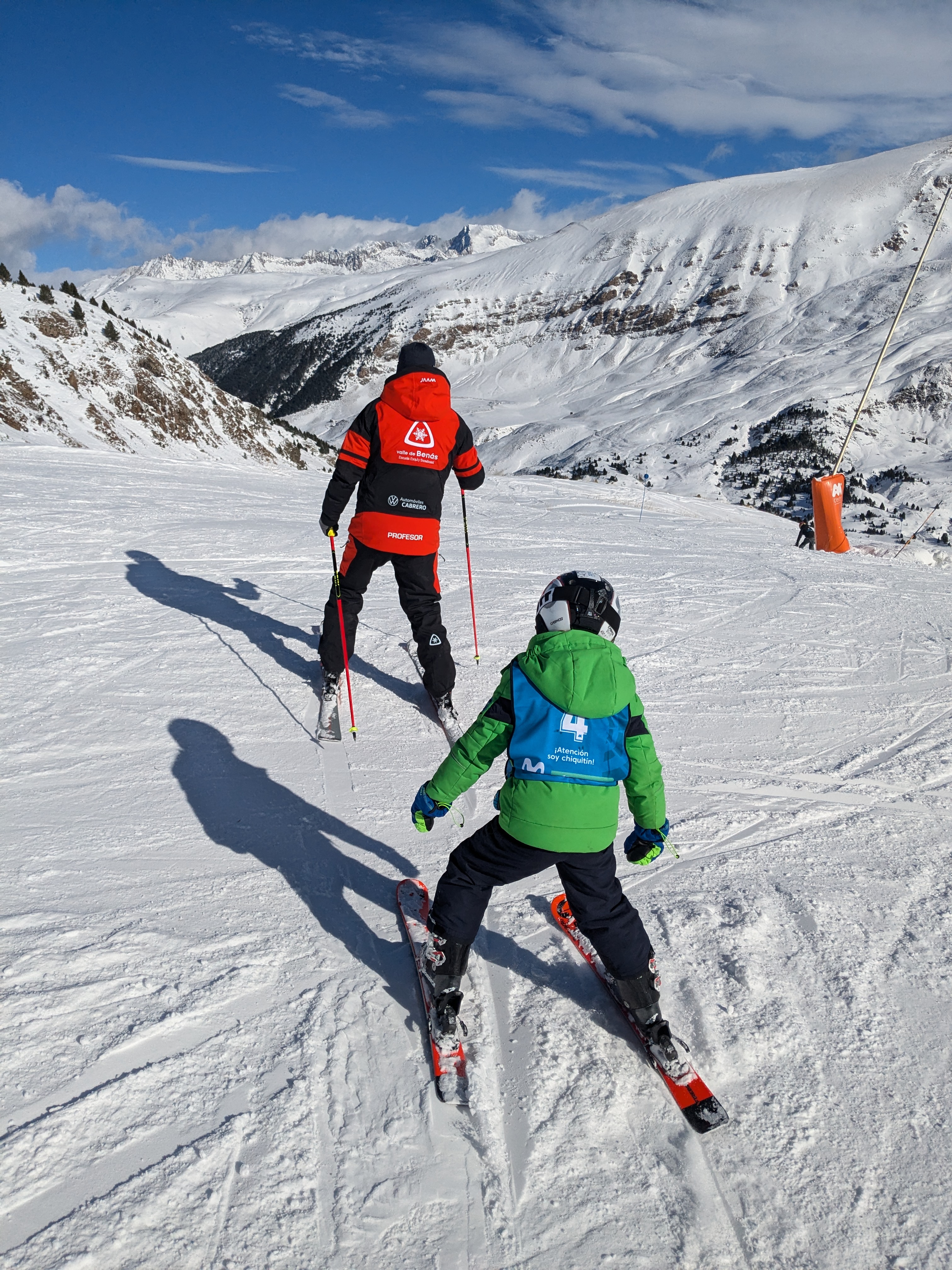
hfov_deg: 51.4
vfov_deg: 65.3
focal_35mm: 27
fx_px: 990
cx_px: 476
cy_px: 635
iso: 75
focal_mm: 4.38
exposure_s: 1/11628
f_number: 1.73
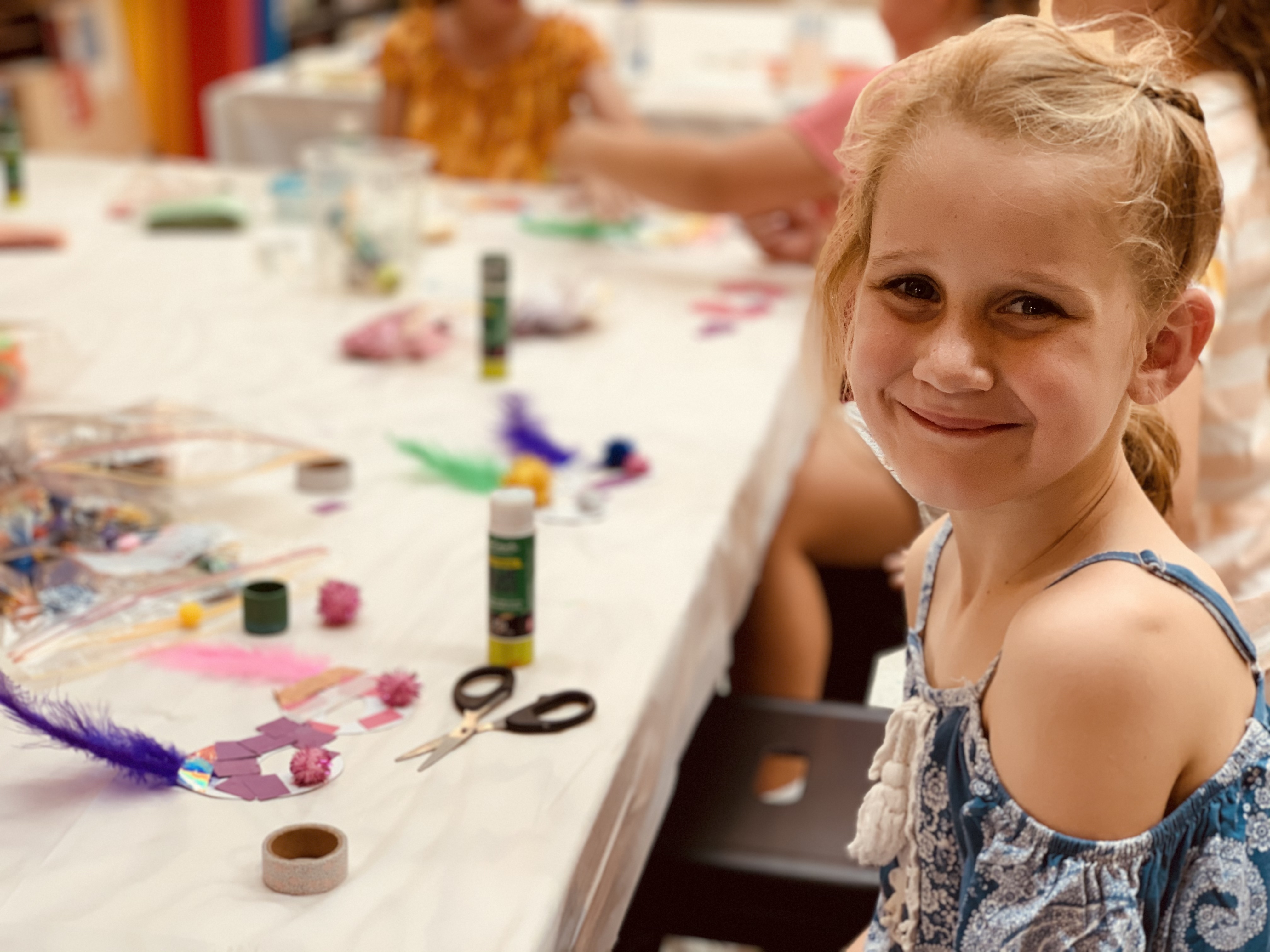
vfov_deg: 28.0
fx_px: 1908
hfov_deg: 36.8
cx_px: 635
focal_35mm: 52
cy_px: 476
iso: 125
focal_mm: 6
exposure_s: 1/76
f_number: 2.4
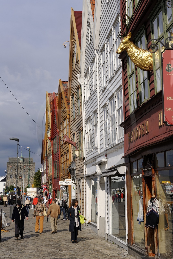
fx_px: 505
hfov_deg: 19.4
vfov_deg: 28.8
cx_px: 86
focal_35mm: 70
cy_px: 130
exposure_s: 1/160
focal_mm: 70
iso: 200
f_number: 20
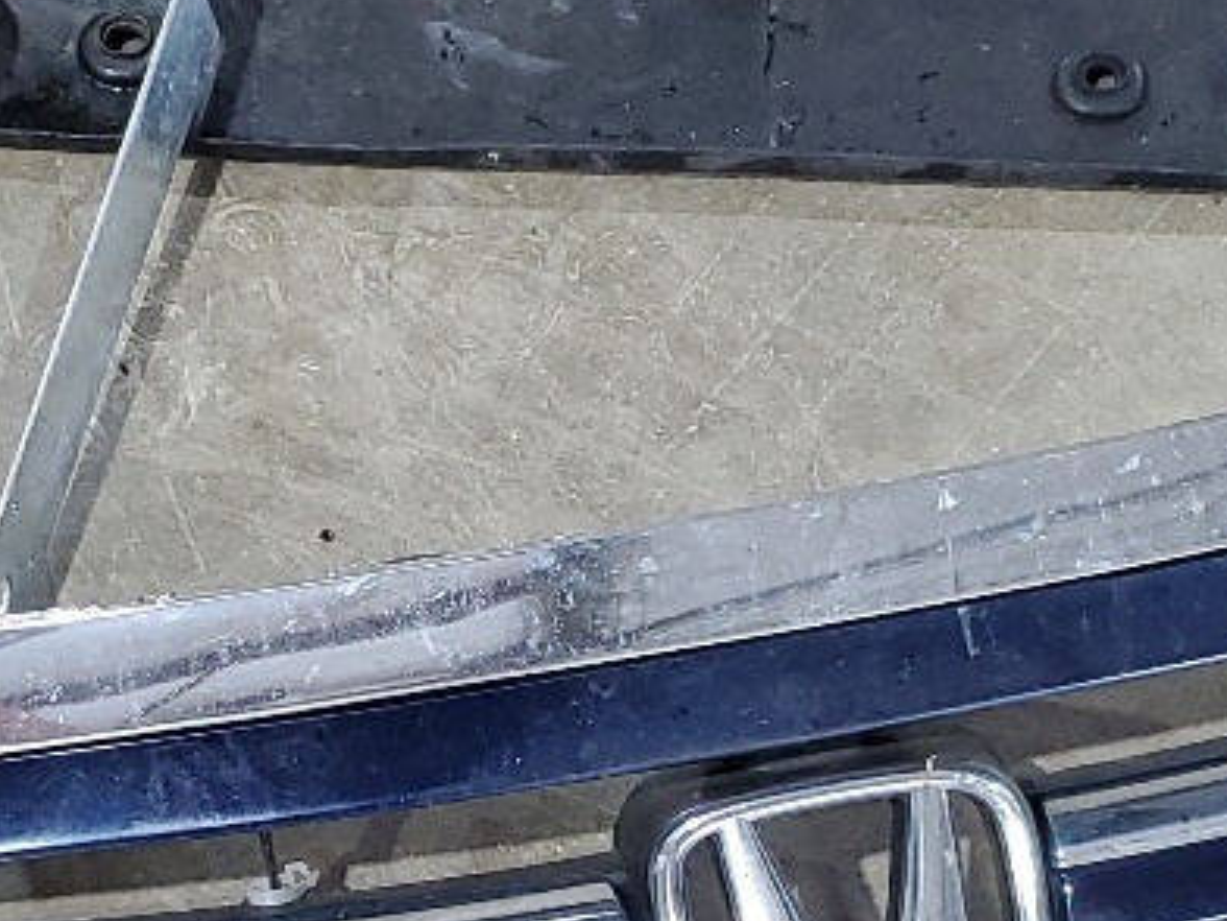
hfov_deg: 18.5
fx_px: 3757
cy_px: 852
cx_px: 498
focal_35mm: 106
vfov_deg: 13.8
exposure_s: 1/60.2
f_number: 1.5
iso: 162
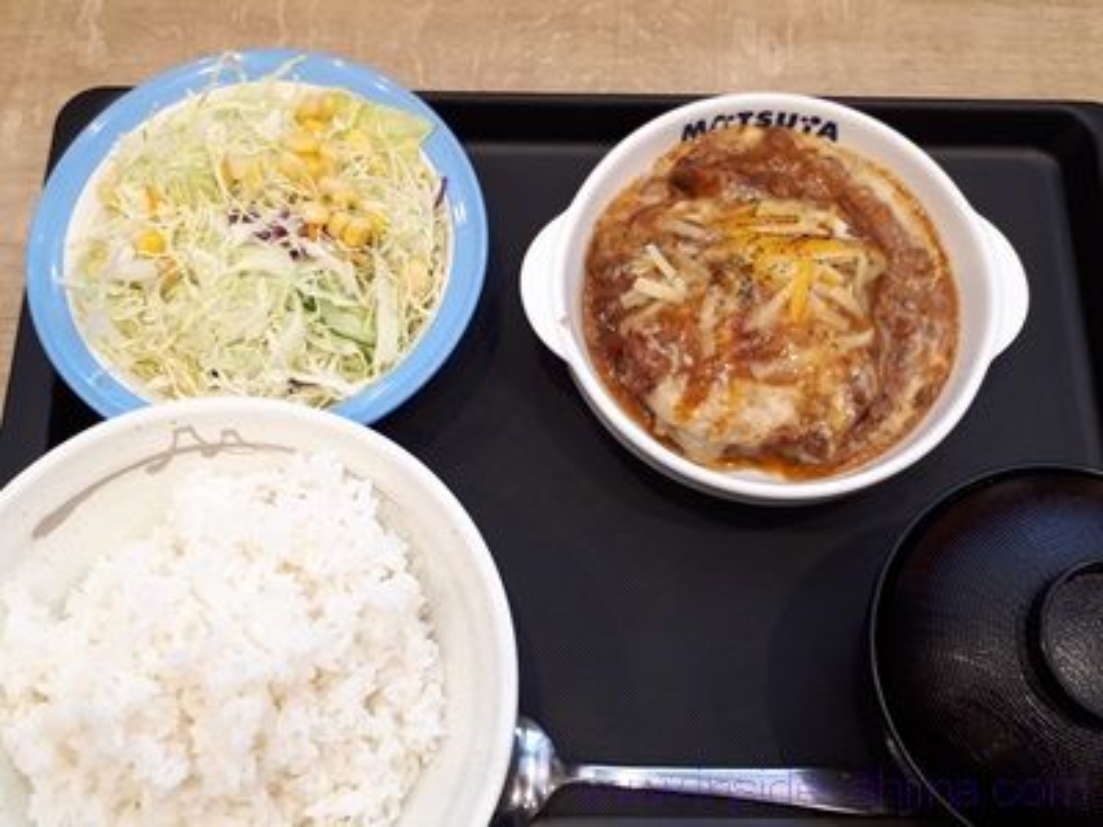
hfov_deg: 65.3
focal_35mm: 27
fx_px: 860
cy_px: 414
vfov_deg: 51.4
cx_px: 552
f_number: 1.9
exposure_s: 1/50
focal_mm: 3.6
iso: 129
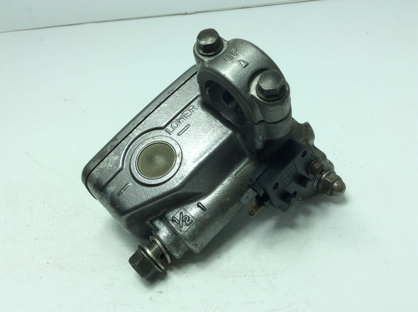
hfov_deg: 56.9
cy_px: 156
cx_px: 209
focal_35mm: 32
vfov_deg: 44.1
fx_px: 386
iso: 32
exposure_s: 1/414
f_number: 2.4
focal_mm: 3.3
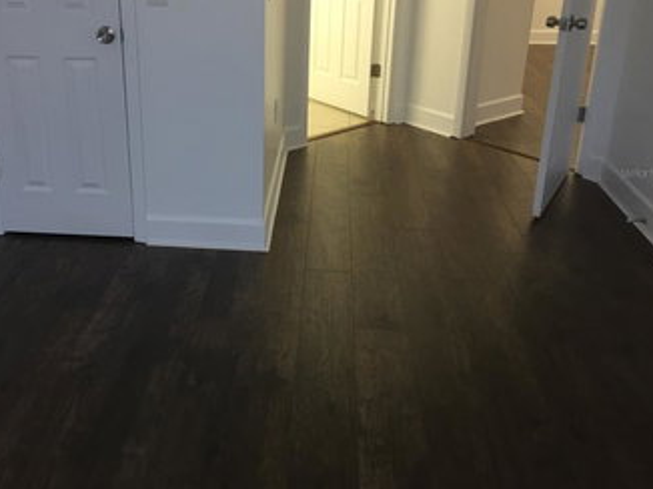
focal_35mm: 38
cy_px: 172
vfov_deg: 37.4
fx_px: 716
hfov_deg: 48.5
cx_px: 243
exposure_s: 1/30
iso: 80
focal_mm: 4.15
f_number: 2.2
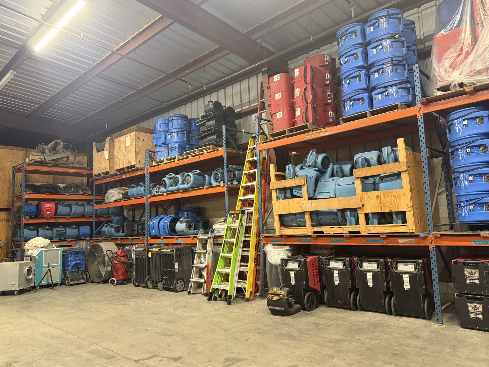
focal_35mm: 25
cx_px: 252
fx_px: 353
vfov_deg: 54.9
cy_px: 179
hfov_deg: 69.4
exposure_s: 1/60
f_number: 1.78
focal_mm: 6.76
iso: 500
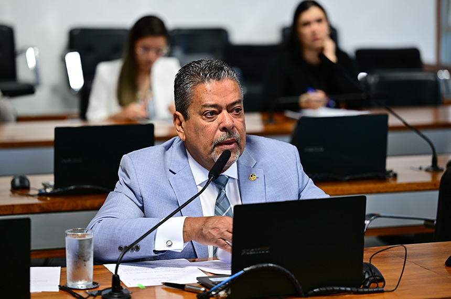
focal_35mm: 120
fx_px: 1501
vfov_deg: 11.4
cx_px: 226
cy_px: 150
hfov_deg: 17.1
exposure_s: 1/50
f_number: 2.8
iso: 400
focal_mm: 120
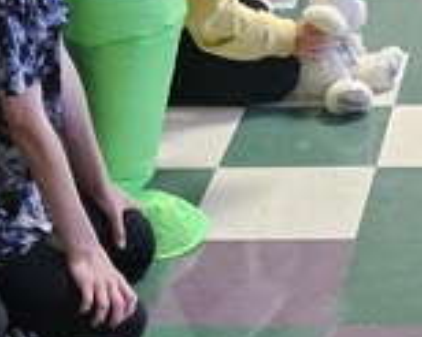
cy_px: 68
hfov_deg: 12.7
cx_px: 491
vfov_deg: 10.3
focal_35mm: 149
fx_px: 1860
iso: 800
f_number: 1.8
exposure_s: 1/120
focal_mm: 5.4
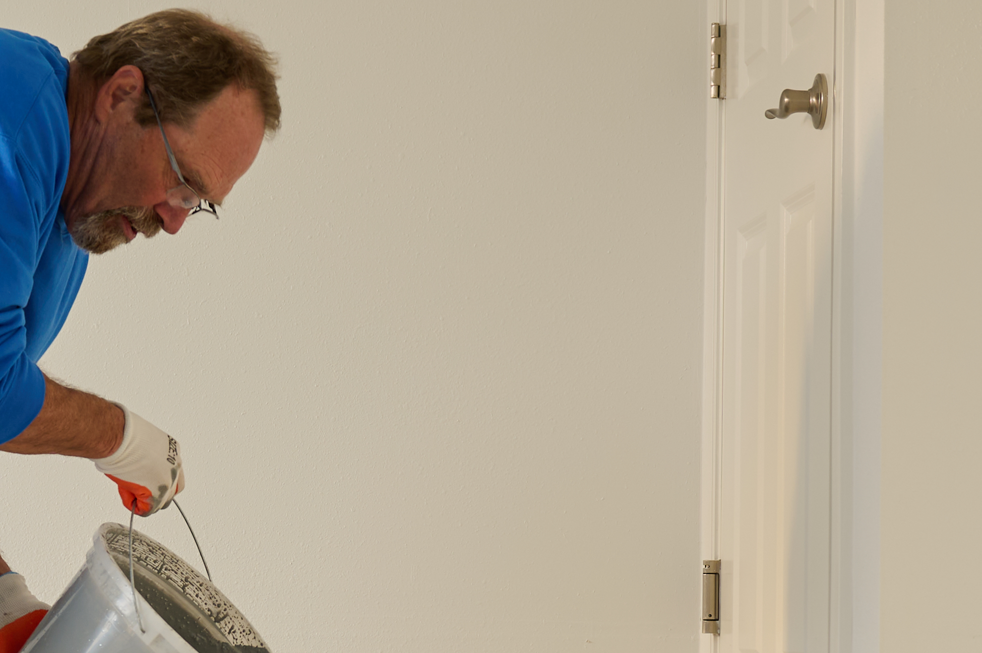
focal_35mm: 125
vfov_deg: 10.9
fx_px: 3407
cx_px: 118
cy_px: 619
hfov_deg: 16.2
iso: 125
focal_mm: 41
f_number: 4.5
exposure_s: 1/160
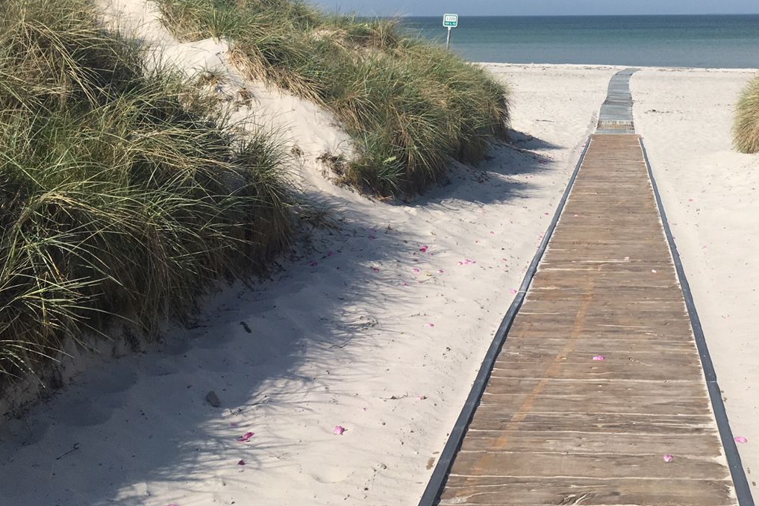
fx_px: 1075
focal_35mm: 51
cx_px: 588
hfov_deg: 37.7
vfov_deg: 25.8
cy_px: 69
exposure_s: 1/2404
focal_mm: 4.15
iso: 25
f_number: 2.2
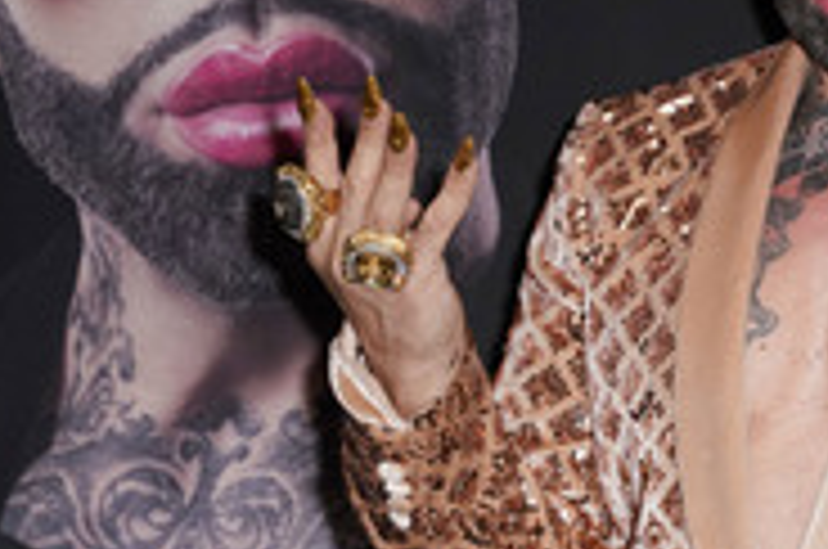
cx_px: 983
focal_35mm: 216
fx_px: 4959
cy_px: 68
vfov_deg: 6.3
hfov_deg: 9.4
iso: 640
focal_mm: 88
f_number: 8
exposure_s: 1/250
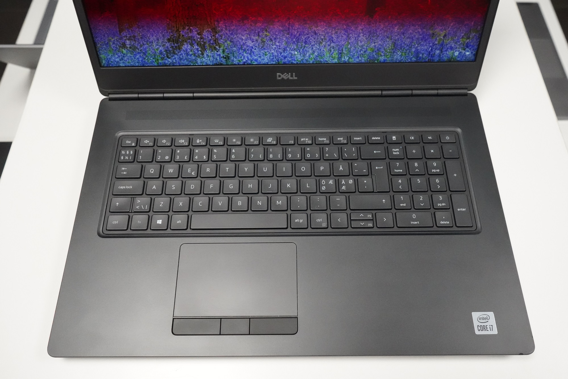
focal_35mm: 28
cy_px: 190
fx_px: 442
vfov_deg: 46.4
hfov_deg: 65.5
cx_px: 284
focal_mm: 28
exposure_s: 1/640
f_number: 7.1
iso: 20000
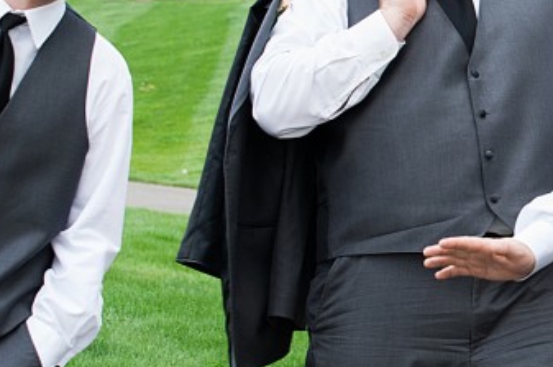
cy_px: 70
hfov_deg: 9.5
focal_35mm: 213
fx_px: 3269
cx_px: 714
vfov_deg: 6.4
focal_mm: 70
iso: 160
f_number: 7.1
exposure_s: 1/125
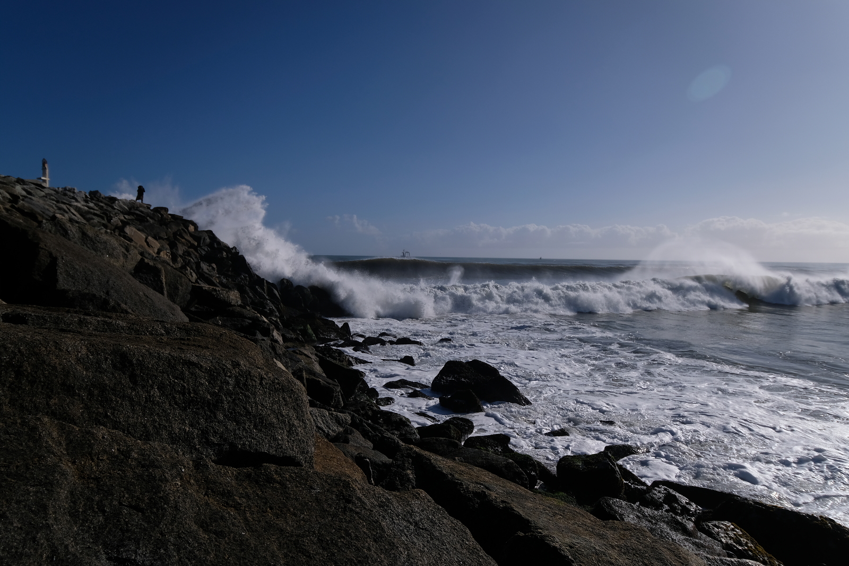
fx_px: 542
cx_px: 424
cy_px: 283
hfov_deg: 76.1
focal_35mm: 23
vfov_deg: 55.1
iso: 200
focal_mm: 15
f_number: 6.3
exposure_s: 1/2700
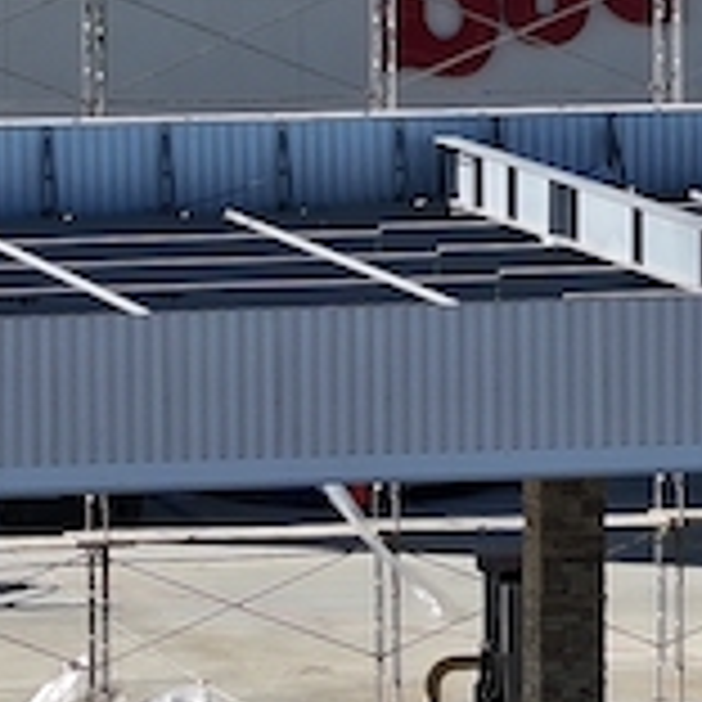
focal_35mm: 406
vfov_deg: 4.3
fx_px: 9315
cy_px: 176
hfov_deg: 4.3
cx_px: 932
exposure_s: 1/160
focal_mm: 19.35
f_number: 2.8
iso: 100
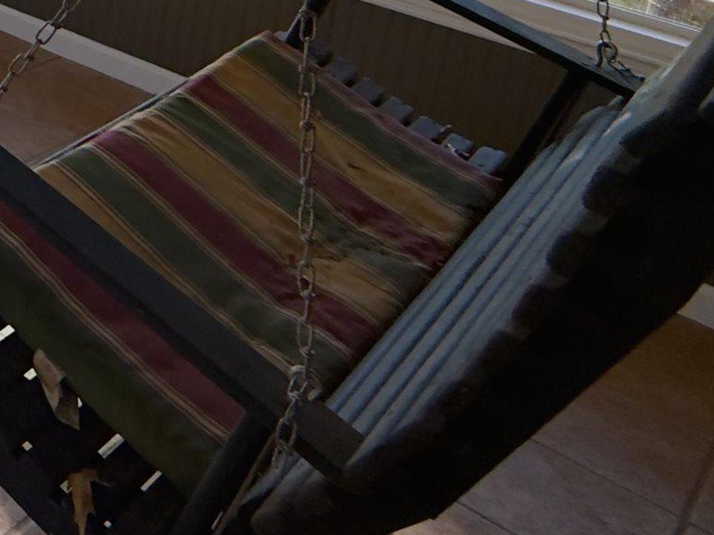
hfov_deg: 23.7
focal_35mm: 55
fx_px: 1134
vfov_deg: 21.8
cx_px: -472
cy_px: -279
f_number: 2.2
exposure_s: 1/194
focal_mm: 2.22
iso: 64
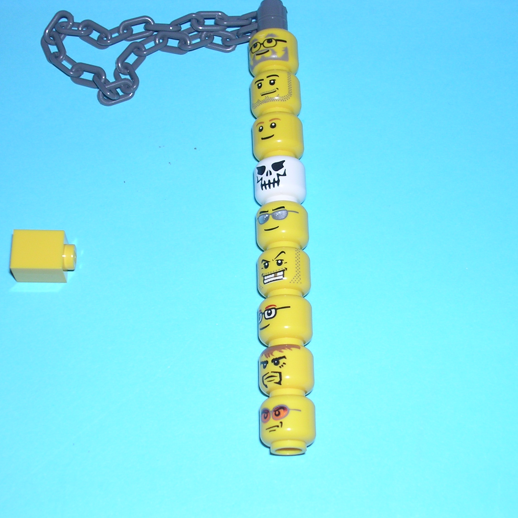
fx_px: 1202
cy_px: 259
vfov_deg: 24.3
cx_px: 271
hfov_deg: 24.3
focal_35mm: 71
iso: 100
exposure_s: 1/60.1
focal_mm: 9.1
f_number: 3.4
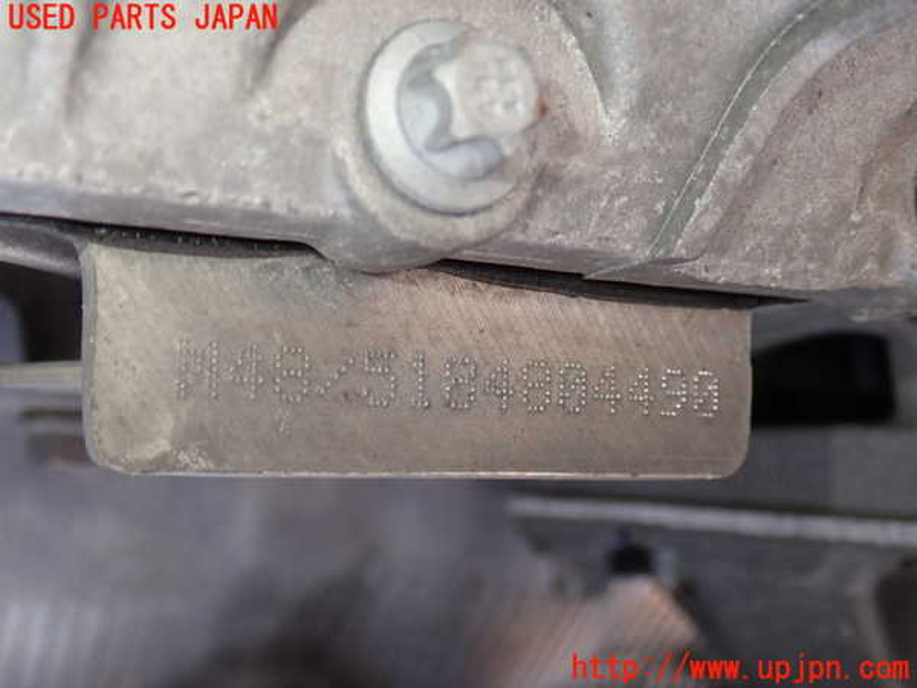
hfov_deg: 42.9
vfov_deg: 32.9
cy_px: 344
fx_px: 1166
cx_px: 458
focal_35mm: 44
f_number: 2.9
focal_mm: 7.84
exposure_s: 1/80
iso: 200
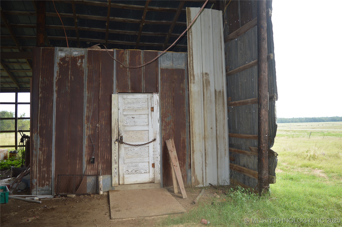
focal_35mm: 27
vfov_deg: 47.8
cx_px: 171
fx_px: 256
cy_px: 114
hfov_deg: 67.4
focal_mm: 18
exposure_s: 1/160
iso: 100
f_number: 4
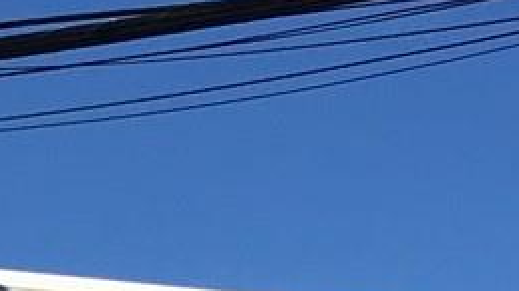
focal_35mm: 251
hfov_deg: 8.5
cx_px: -117
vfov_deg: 4.3
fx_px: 3453
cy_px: 1399
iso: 25
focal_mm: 4.15
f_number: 2.2
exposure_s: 1/2849
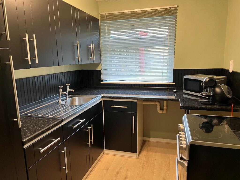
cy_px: 90
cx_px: 120
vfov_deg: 53.1
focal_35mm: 26
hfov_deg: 67.3
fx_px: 180
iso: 160
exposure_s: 1/50
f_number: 1.5
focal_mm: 5.7
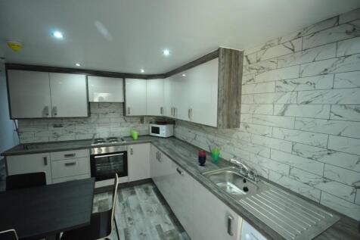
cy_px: 120
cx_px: 180
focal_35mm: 15
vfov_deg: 77.3
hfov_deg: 100.4
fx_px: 150
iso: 1600
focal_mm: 10
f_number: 5
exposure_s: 1/100
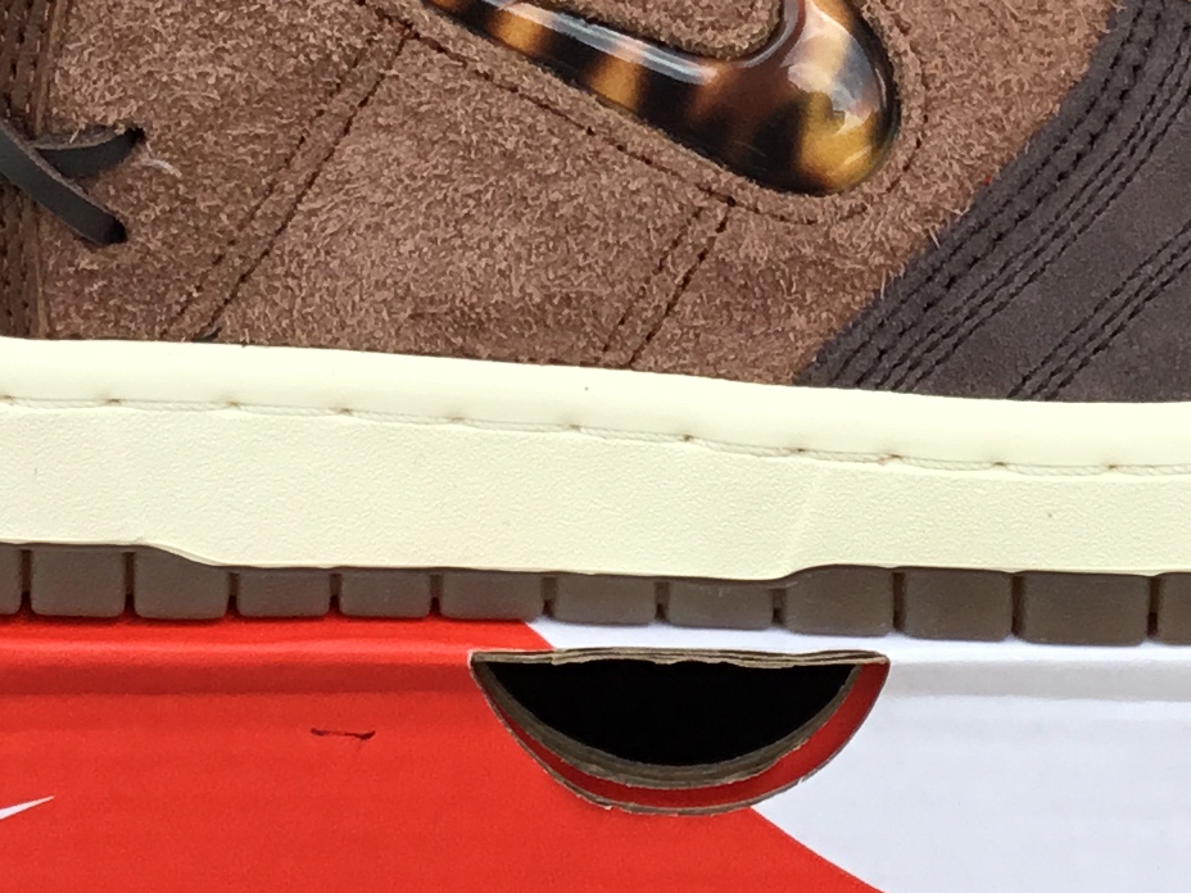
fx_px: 3750
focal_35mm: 109
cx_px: 724
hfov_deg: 18.0
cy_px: 278
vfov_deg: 13.6
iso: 25
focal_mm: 3.3
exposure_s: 1/473
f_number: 2.4
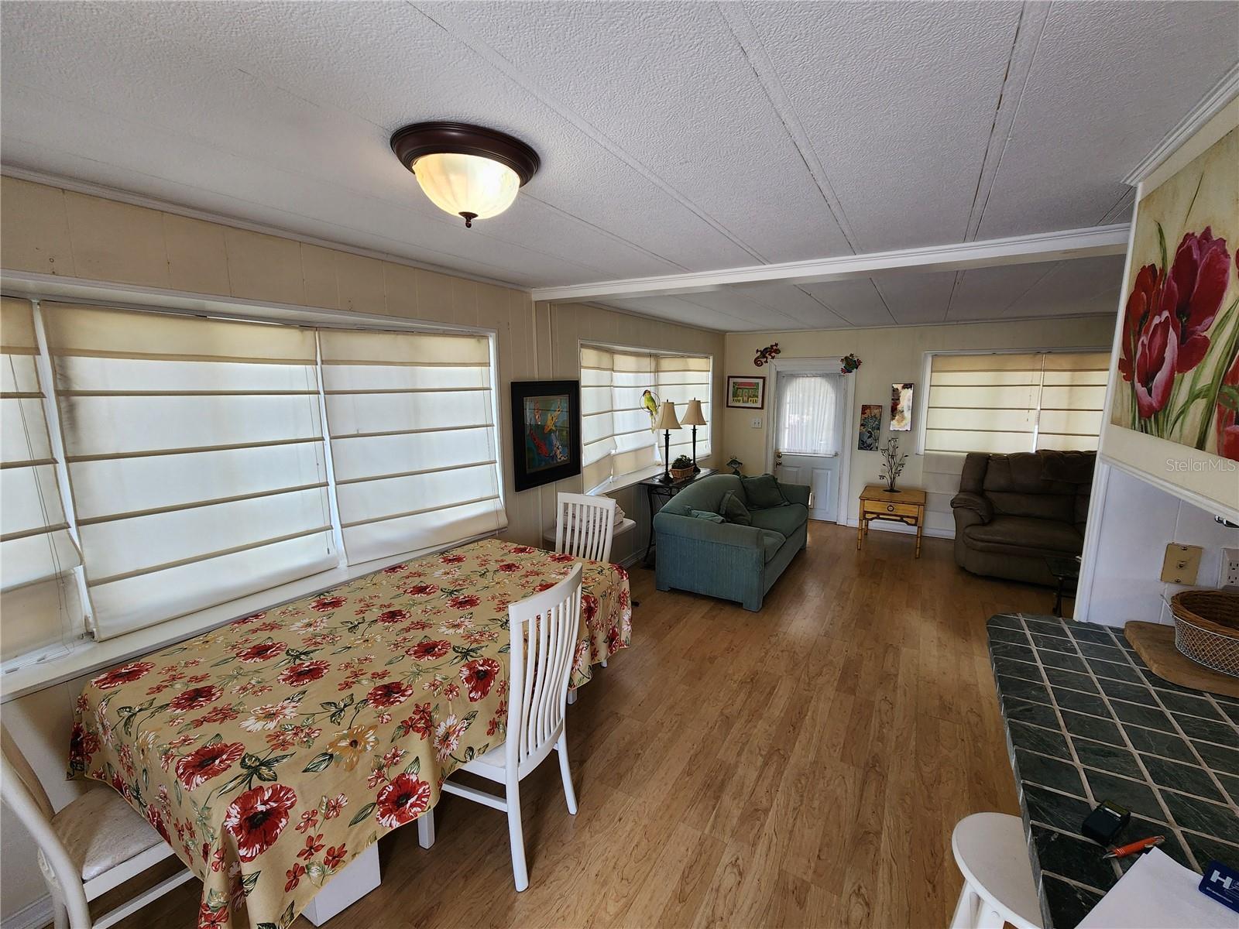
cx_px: 620
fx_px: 465
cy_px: 464
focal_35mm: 13
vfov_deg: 89.9
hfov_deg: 106.2
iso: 100
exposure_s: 1/120
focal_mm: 2.2
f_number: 2.2
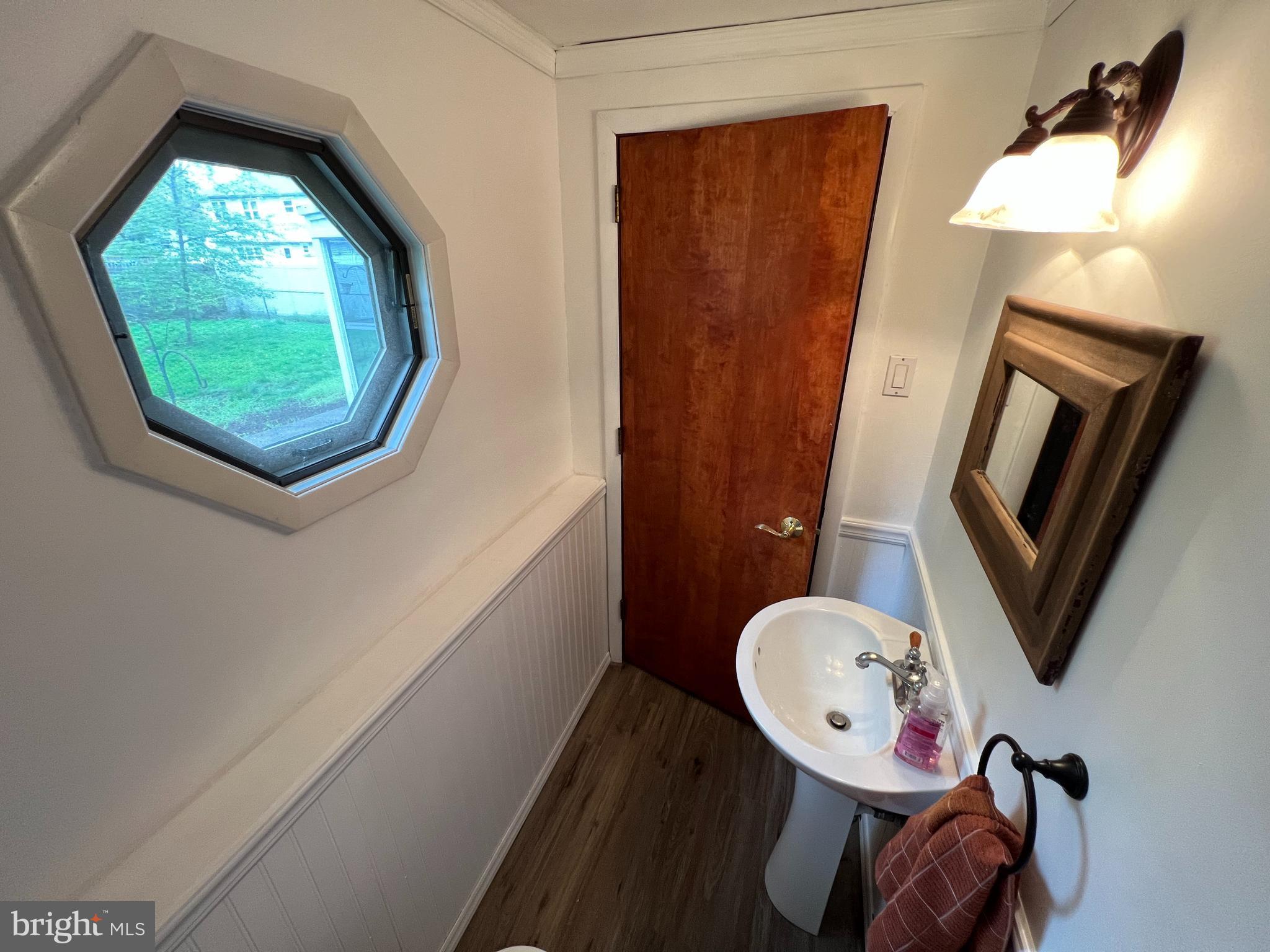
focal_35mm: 13
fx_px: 477
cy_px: 476
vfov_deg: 89.9
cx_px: 635
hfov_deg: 106.2
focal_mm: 1.57
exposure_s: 1/60
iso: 160
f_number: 1.8
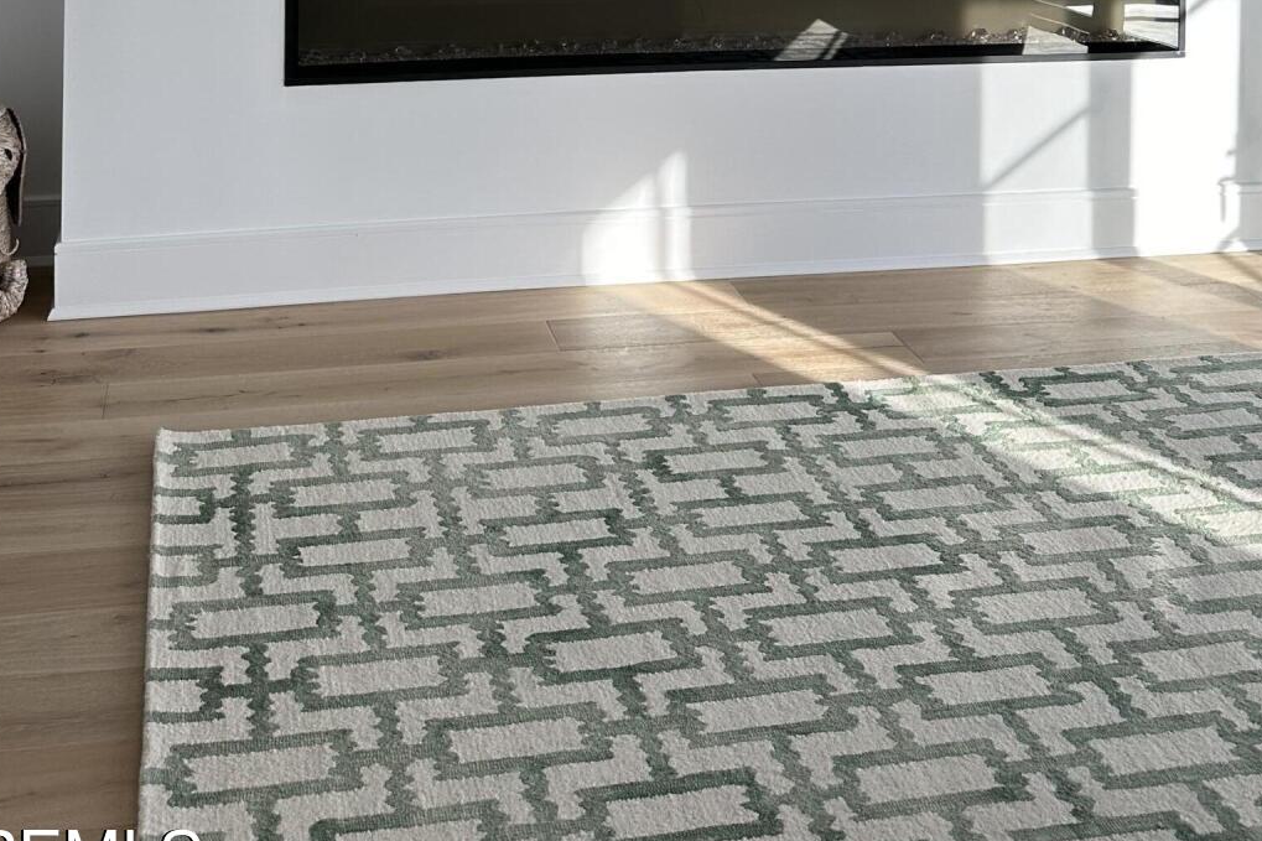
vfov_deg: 24.0
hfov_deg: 40.3
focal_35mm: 49
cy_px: -269
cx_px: 554
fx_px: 1717
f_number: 1.78
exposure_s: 1/393
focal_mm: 6.86
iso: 80
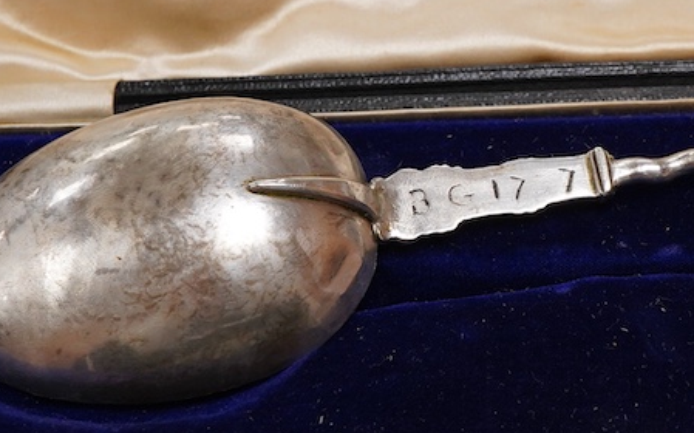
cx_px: 543
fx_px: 1739
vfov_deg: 14.2
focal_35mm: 92
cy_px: 150
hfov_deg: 22.3
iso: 1250
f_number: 11
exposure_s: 1/125
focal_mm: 30
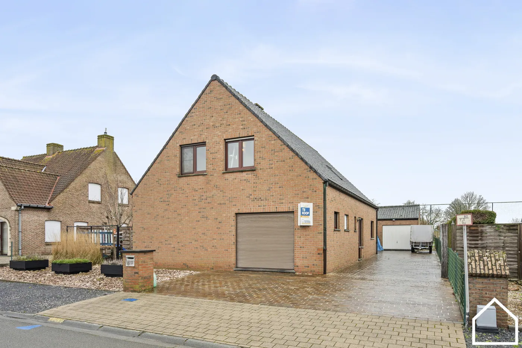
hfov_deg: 84.0
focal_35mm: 20
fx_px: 290
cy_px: 174
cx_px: 261
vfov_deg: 61.9
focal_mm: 20
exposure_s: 1/8
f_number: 11
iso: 160
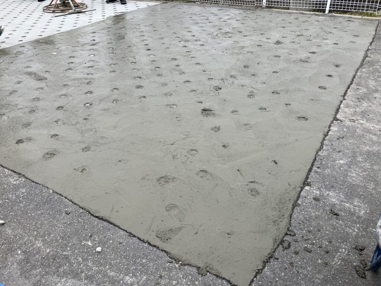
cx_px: 190
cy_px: 143
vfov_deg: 49.7
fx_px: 308
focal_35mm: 28
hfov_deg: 63.4
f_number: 1.8
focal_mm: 3.99
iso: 32
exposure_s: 1/783
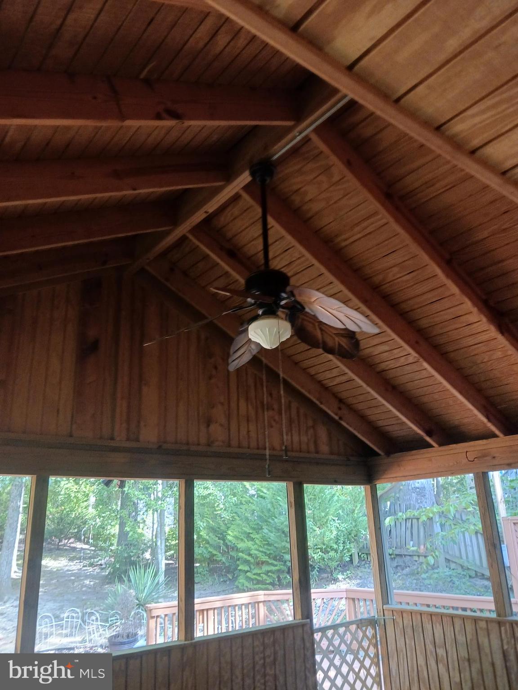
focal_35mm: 27
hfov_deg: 51.4
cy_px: 345
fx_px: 539
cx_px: 259
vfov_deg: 65.3
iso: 200
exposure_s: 1/50
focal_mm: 4
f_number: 1.8
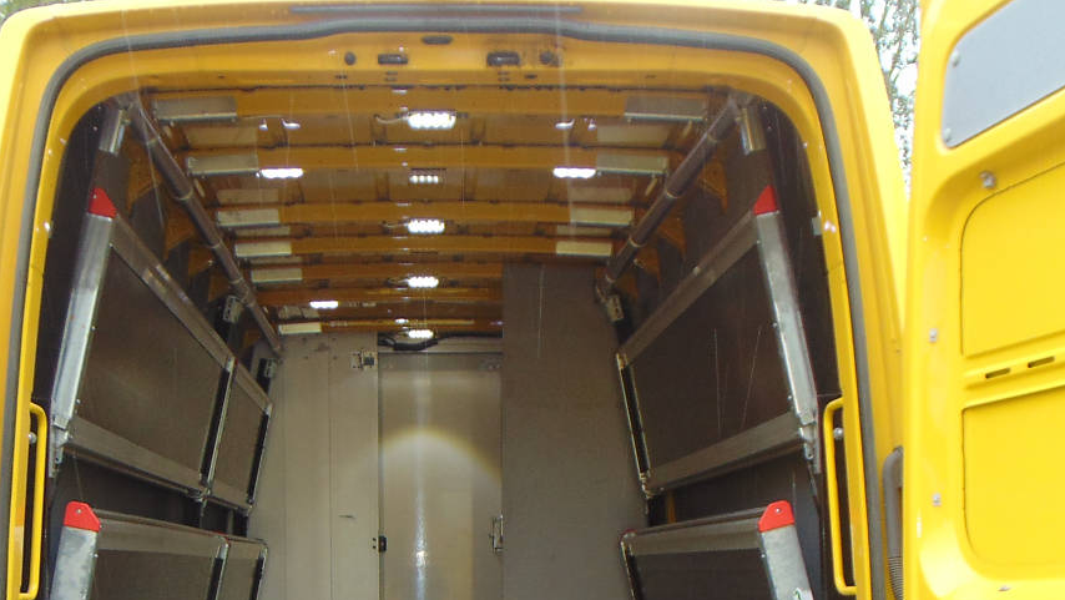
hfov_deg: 40.5
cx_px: 448
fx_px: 1441
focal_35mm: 51
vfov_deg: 22.2
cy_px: 657
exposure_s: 1/60
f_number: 3
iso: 80
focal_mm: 4.5
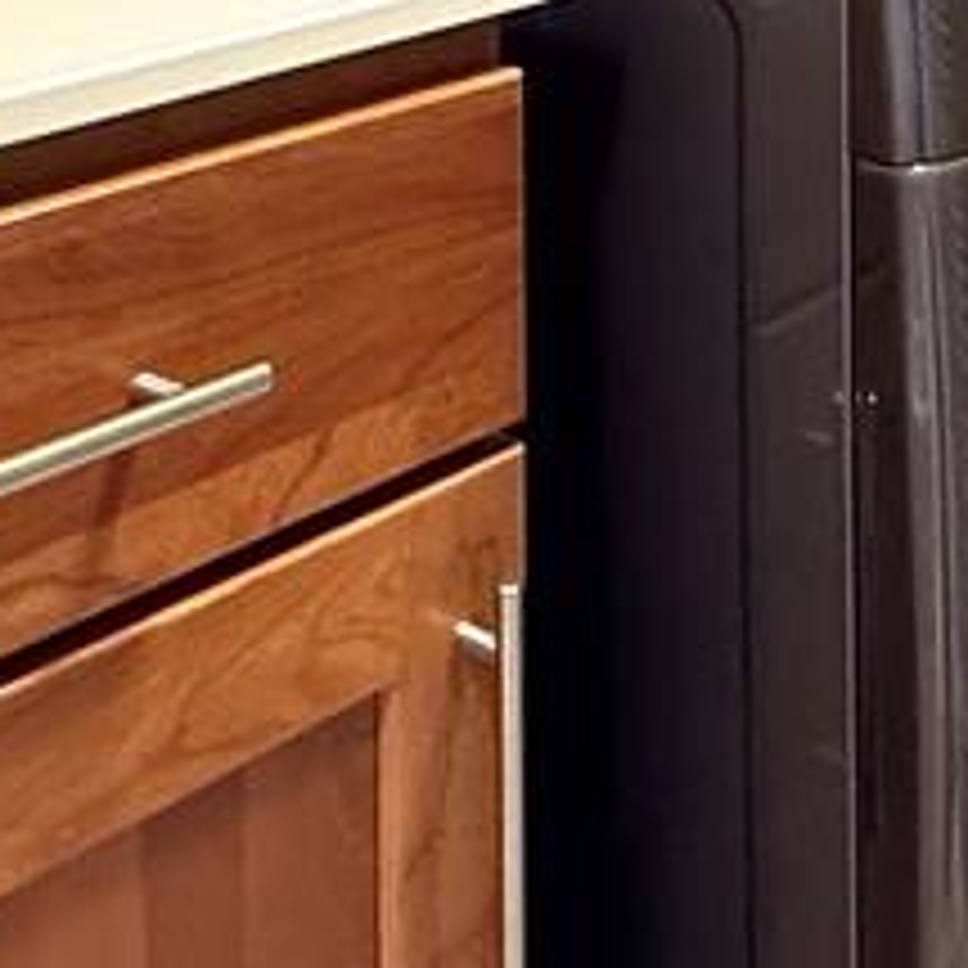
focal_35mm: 59
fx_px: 1867
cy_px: -329
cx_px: 1022
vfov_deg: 24.8
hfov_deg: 27.0
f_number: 2.2
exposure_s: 1/60
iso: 640
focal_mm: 2.22
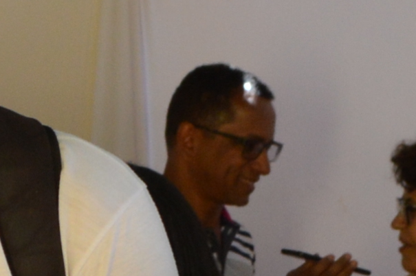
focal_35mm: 291
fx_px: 3359
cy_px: 308
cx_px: 67
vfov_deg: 4.7
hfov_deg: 7.1
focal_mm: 26
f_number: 5.6
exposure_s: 1/125
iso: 400
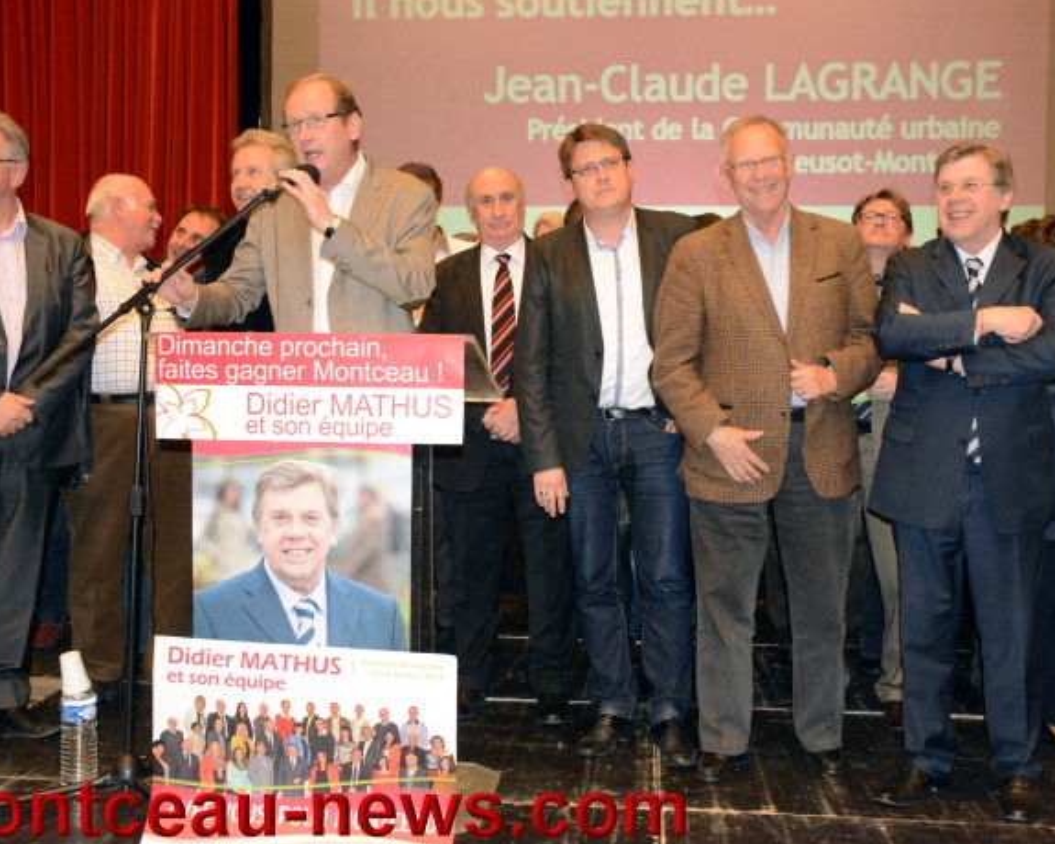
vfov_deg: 37.3
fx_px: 1249
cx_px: 539
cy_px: 421
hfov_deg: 45.8
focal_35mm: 40
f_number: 8
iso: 6400
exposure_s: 1/60
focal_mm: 35
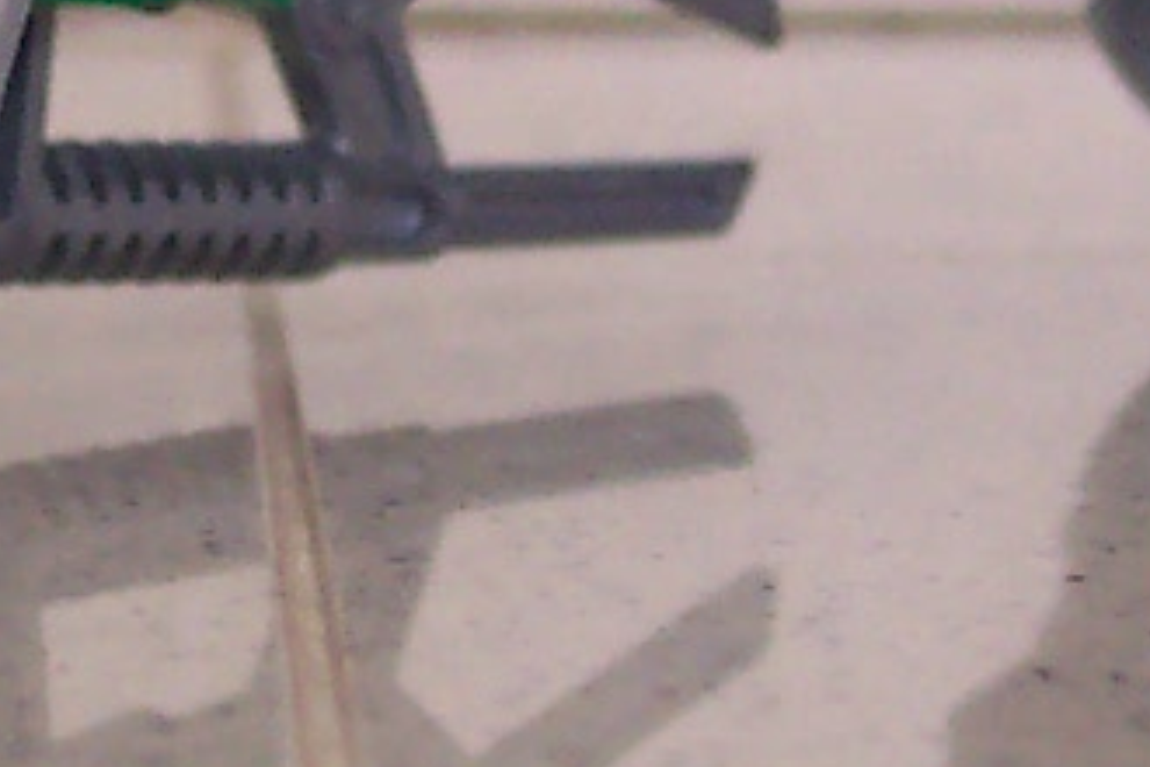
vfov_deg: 6.6
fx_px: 6612
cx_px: 321
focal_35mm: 207
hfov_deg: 9.9
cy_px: -328
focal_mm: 8
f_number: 2.8
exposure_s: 1/8
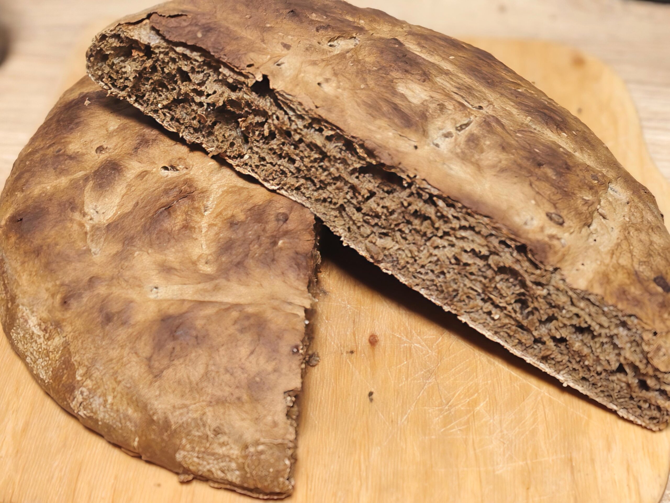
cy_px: 252
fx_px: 1045
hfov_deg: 35.5
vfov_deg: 27.0
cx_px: 335
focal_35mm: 54
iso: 500
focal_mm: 5.52
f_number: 2.8
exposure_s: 1/25
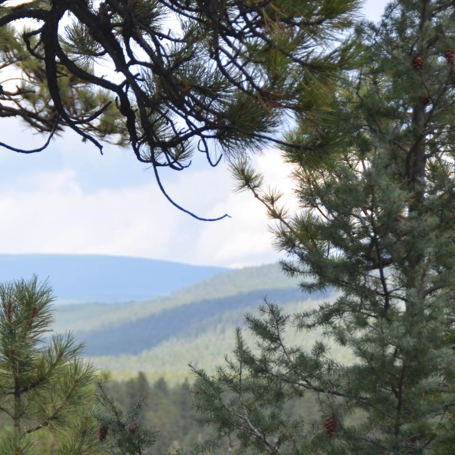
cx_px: 192
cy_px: 278
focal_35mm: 219
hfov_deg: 8.0
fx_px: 3257
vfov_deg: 8.0
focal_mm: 80
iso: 125
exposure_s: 1/250
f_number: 5
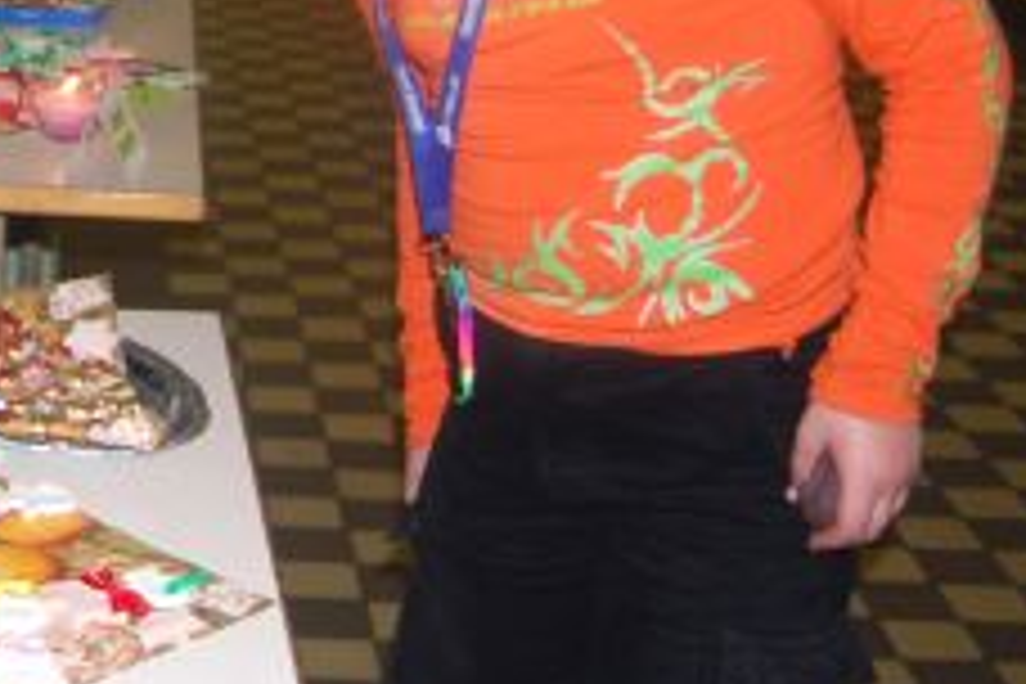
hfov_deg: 22.0
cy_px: -18
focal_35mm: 87
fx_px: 2479
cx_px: -122
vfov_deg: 15.4
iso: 200
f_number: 4
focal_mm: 24
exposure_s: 1/60
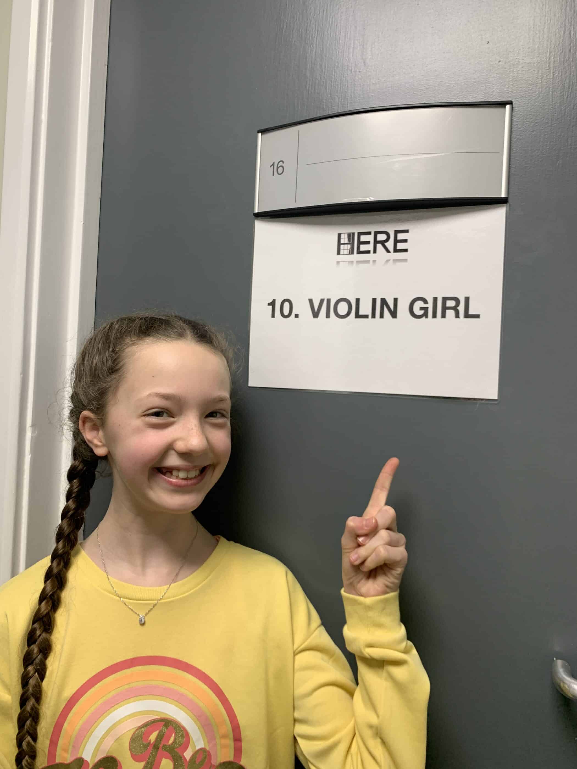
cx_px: 288
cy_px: 384
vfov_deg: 67.3
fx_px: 578
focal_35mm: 26
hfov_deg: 53.1
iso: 80
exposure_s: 1/50
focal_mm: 4.25
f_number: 1.8
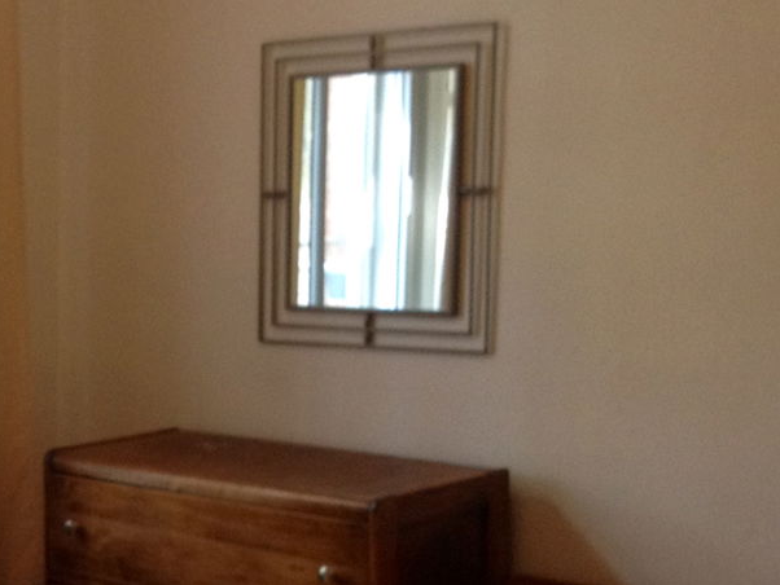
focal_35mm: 93
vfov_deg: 15.8
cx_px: -69
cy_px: 476
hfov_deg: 20.2
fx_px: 2096
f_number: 2.4
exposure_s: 1/20
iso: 100
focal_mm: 4.28
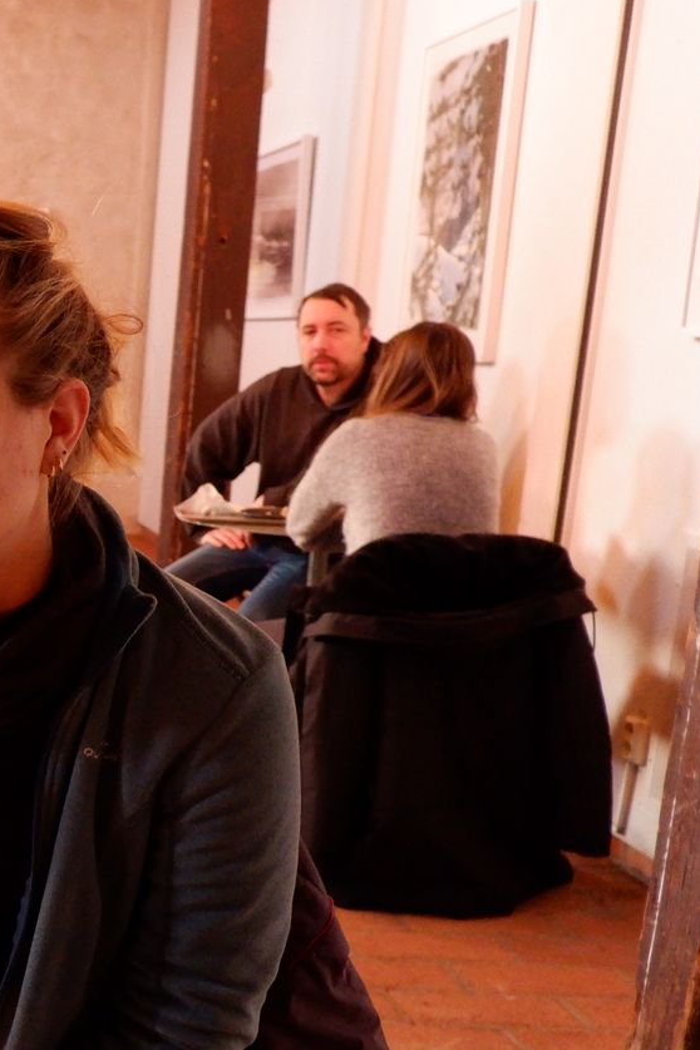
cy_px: 734
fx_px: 1604
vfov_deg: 35.7
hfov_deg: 19.9
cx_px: -459
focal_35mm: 55
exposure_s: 1/34
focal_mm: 15
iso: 3200
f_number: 3.5
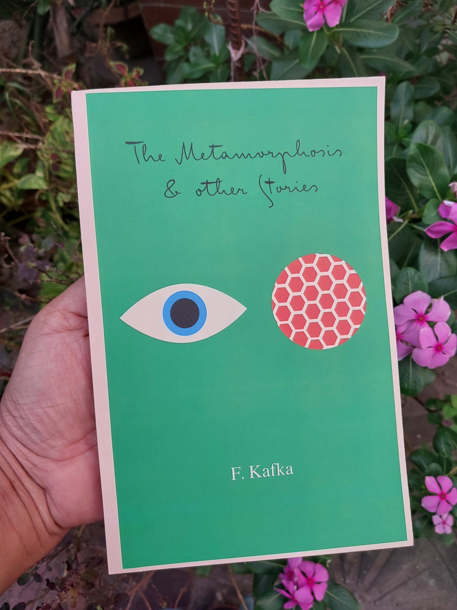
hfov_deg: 46.8
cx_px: 228
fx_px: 528
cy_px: 305
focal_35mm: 30
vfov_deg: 60.0
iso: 25
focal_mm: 4.6
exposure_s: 1/100
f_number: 1.8
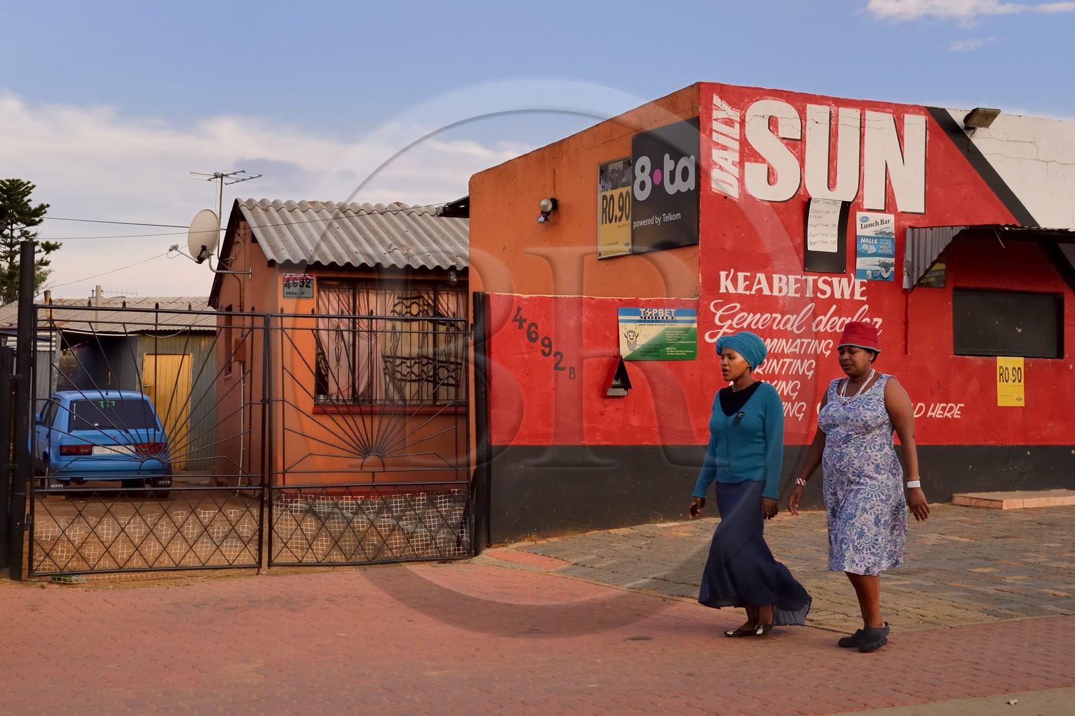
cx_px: 538
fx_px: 1493
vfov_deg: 27.0
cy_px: 358
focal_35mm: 50
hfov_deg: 39.6
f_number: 9
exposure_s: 1/800
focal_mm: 50
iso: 800
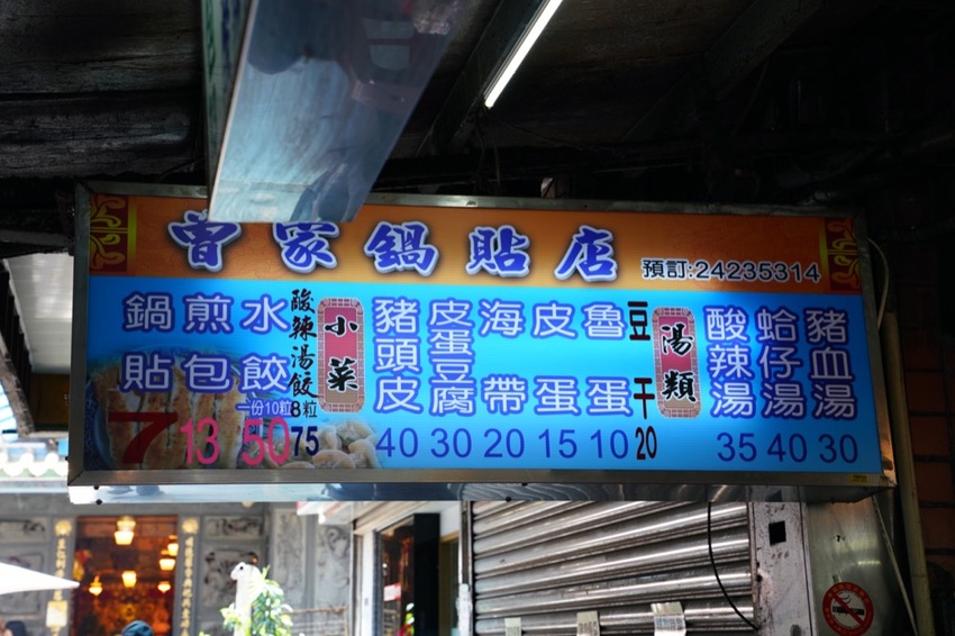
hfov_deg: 32.4
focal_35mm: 62
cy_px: 318
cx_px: 478
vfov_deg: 21.9
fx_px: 1644
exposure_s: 1/125
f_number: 5.6
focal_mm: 62
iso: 800
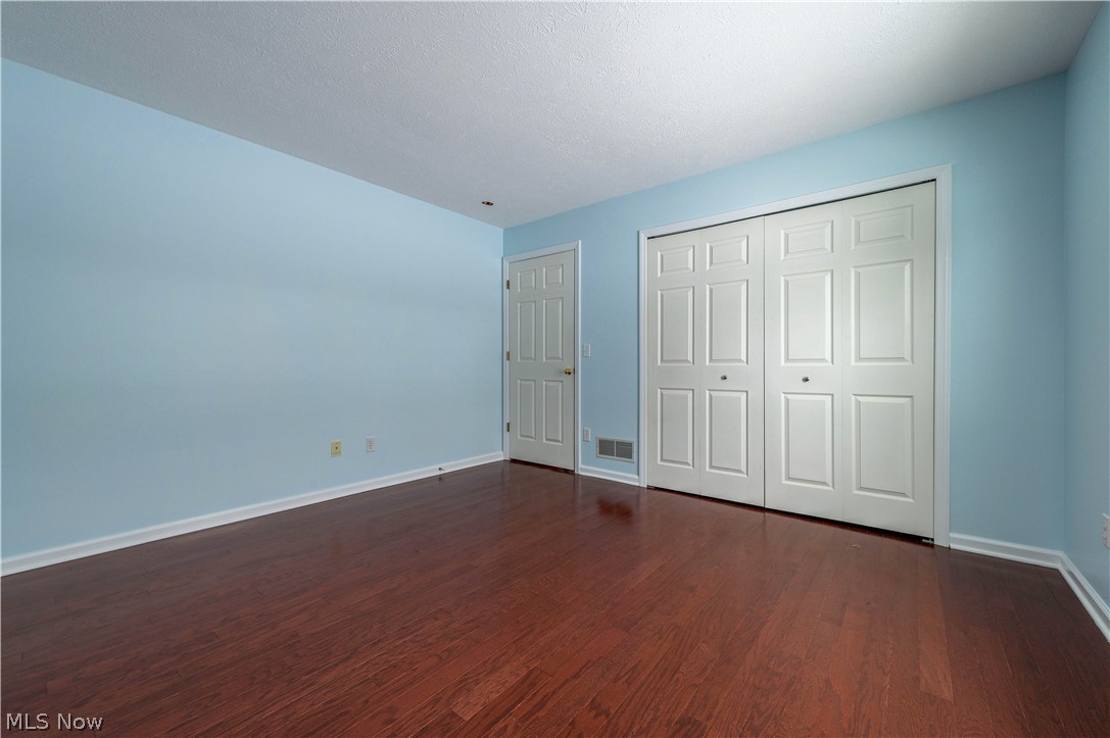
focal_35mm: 14
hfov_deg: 104.3
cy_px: 369
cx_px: 555
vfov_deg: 81.1
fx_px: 431
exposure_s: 1/60
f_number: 9
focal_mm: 14
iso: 200
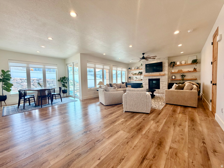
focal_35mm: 14
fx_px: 91
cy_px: 84
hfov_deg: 102.1
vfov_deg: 85.7
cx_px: 112
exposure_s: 1/120
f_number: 2.2
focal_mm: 2.22
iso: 80
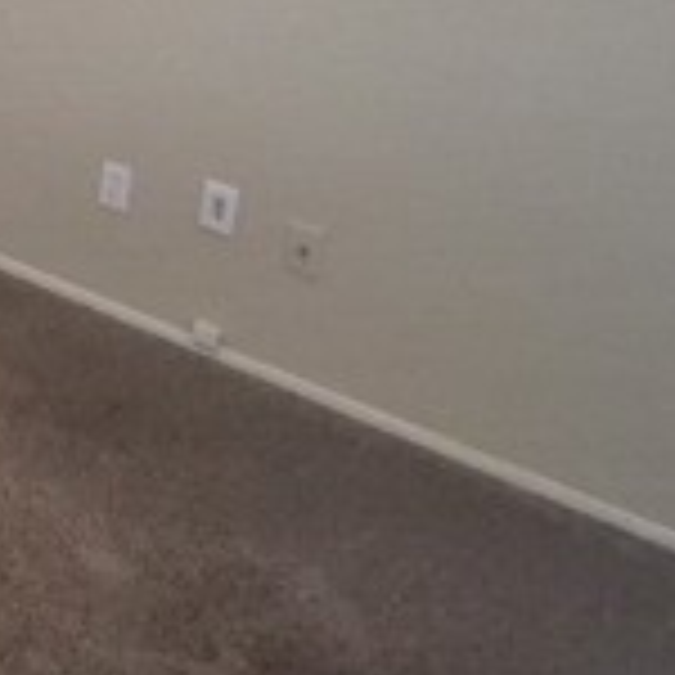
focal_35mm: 49
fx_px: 1081
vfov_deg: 30.4
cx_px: -454
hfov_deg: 23.5
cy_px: -99
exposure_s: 1/60
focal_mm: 1.74
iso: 320
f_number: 2.2
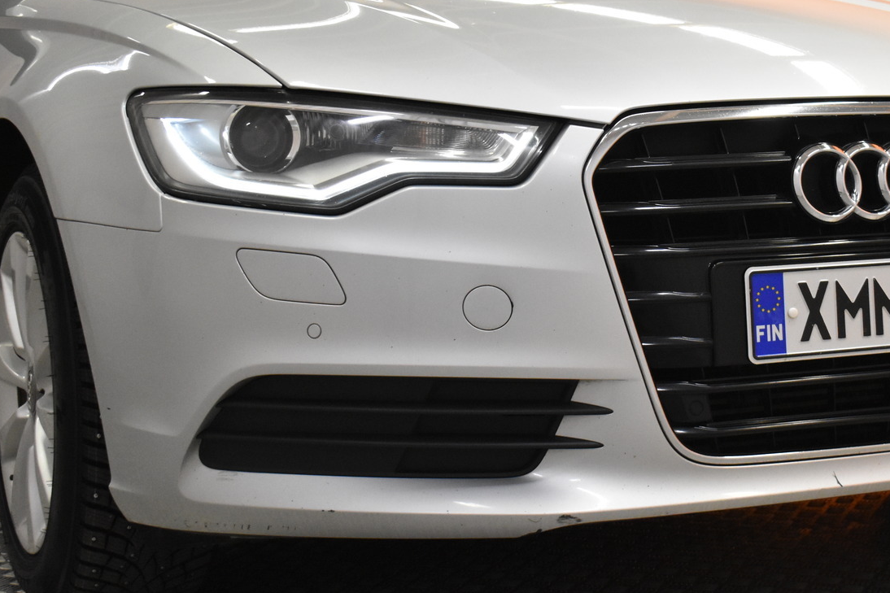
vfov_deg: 17.5
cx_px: 642
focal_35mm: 78
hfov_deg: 25.8
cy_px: 240
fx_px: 1921
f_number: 4.5
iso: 3200
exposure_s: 1/80
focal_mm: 35
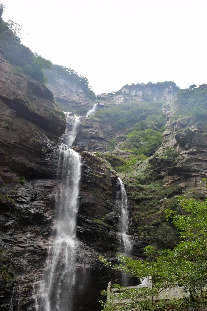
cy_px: 156
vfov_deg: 43.6
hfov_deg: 29.9
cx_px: 104
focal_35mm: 45
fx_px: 388
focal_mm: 30
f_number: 7.1
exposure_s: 1/250
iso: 100
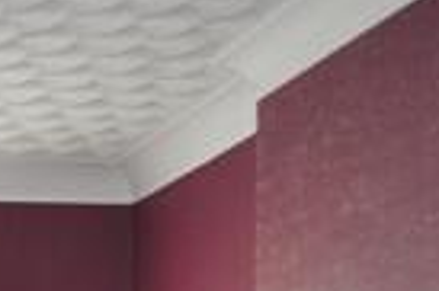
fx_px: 1571
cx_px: -282
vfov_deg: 9.7
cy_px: 624
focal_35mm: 129
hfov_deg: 14.5
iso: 800
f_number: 3.5
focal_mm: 18
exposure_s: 1/125
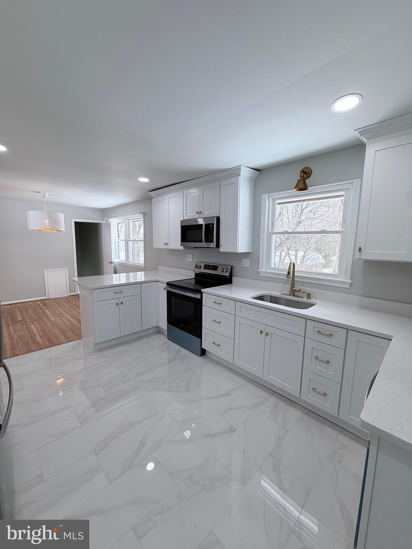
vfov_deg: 102.1
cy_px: 274
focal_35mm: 14
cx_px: 206
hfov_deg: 85.7
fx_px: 222
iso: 80
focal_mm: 2.22
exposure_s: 1/120
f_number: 2.2
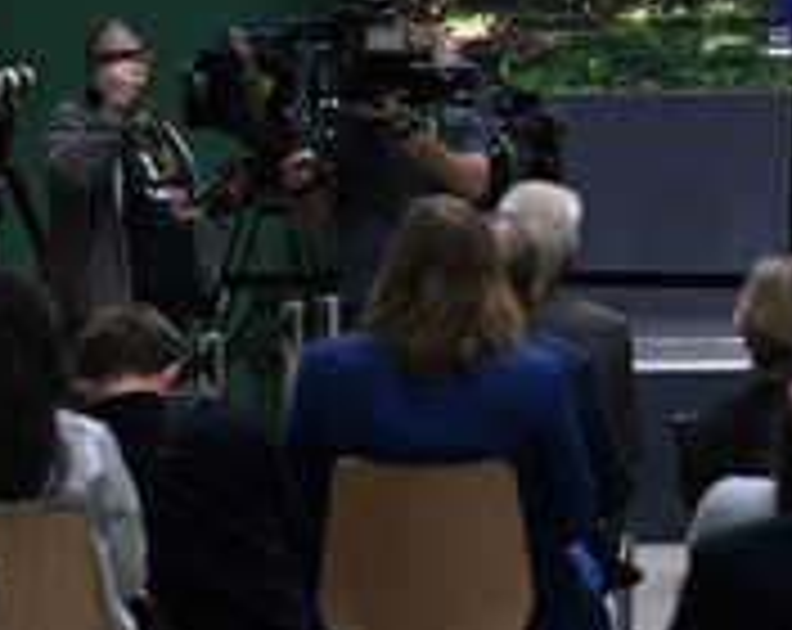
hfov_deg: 8.0
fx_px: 5637
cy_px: 112
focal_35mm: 241
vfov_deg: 6.4
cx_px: 884
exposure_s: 1/800
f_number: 5.6
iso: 4000
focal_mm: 100
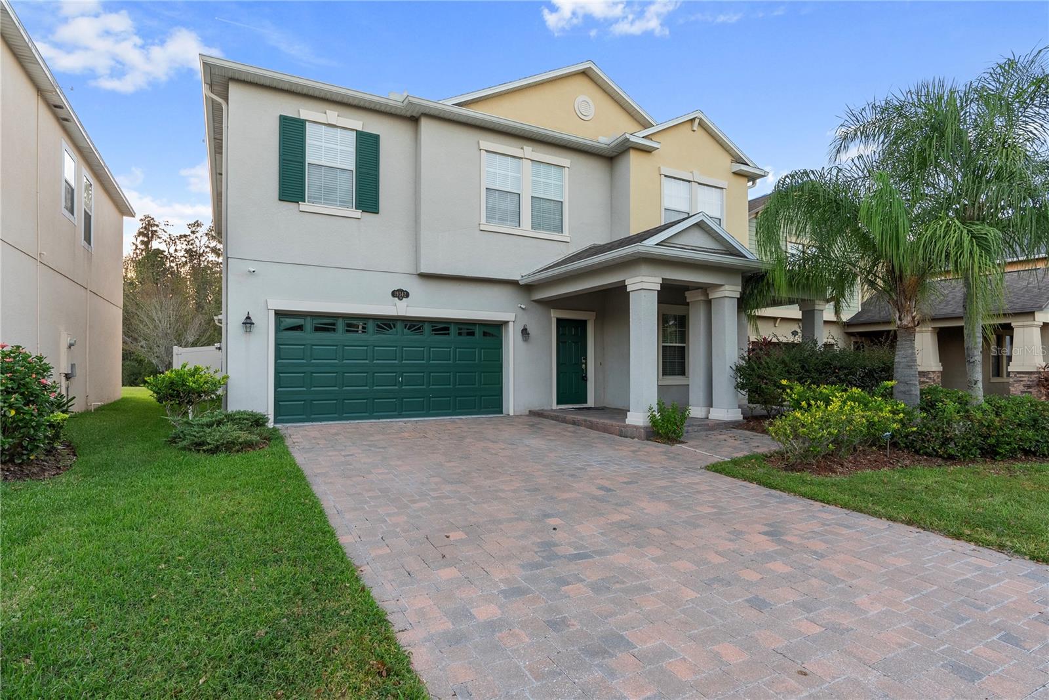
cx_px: 524
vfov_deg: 67.4
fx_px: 525
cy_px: 350
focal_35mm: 18
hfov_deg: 90.0
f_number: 8
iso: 400
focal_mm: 18
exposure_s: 1/40
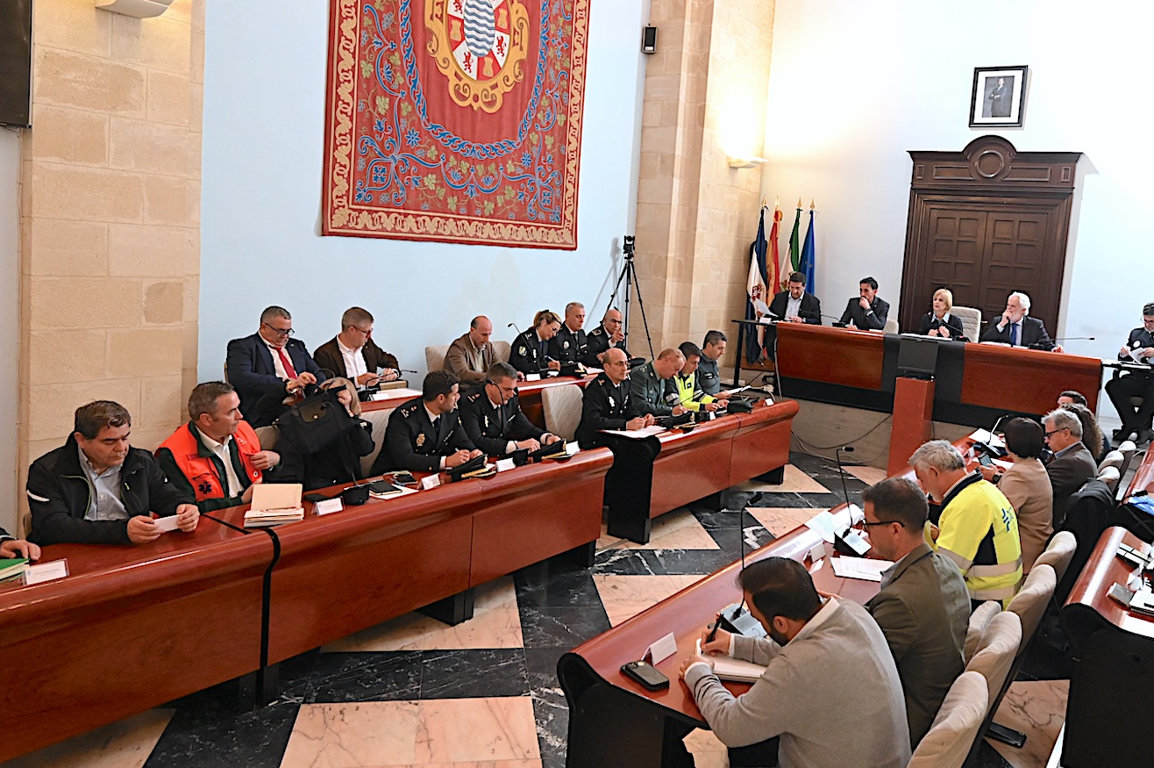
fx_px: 801
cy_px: 373
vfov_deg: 51.2
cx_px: 596
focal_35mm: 25
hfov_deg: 71.5
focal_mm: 19
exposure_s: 1/100
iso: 5000
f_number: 5.6
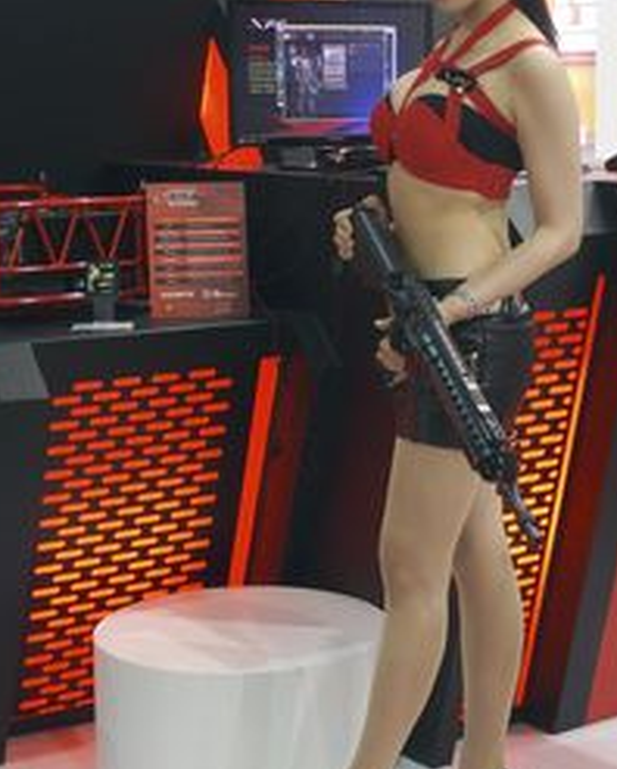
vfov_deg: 24.1
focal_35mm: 79
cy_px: 318
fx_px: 1801
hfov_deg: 19.3
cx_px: 436
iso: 320
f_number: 3.5
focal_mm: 10.8
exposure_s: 1/50
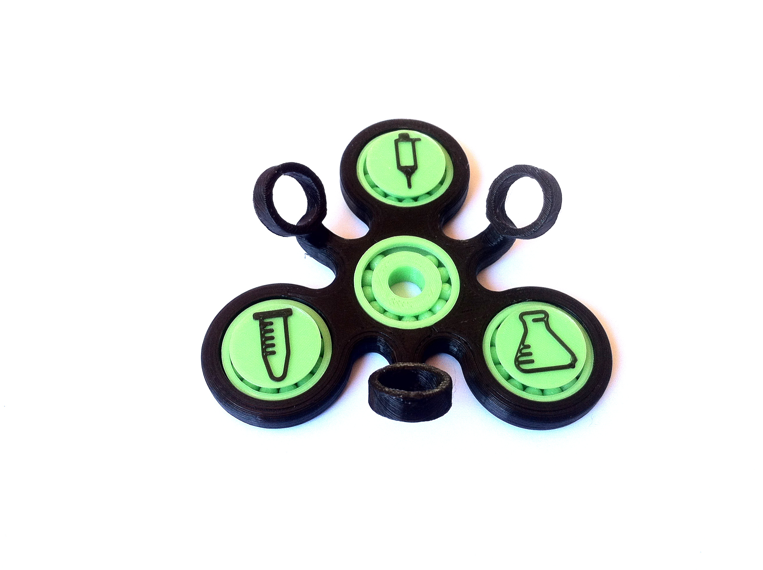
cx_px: 382
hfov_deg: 52.7
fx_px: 770
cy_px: 285
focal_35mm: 35
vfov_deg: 40.6
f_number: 2.8
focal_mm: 3.85
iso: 100
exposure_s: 1/30
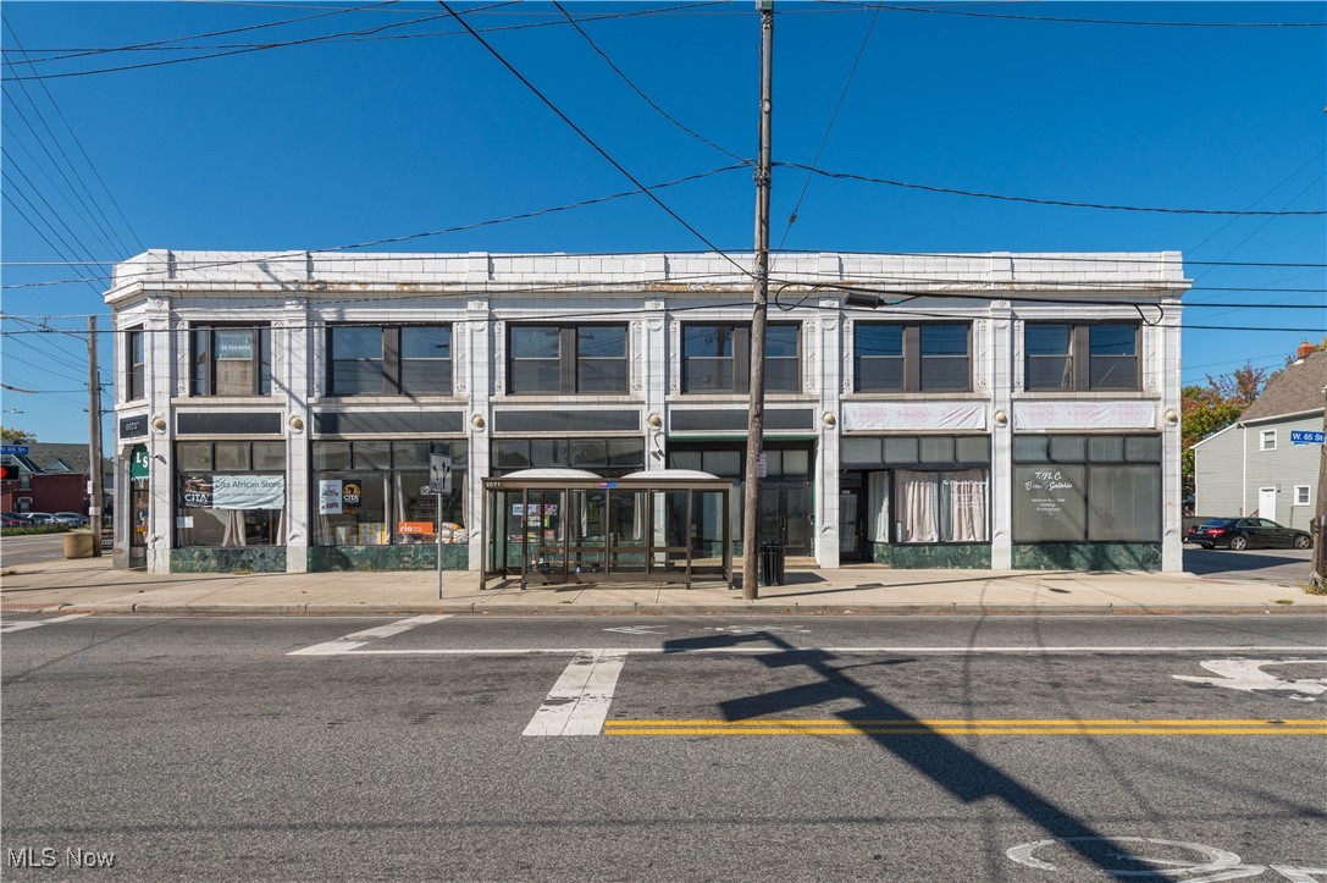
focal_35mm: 19
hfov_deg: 86.9
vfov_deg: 64.5
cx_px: 664
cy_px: 442
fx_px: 700
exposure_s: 1/1000
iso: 200
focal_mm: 19
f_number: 9
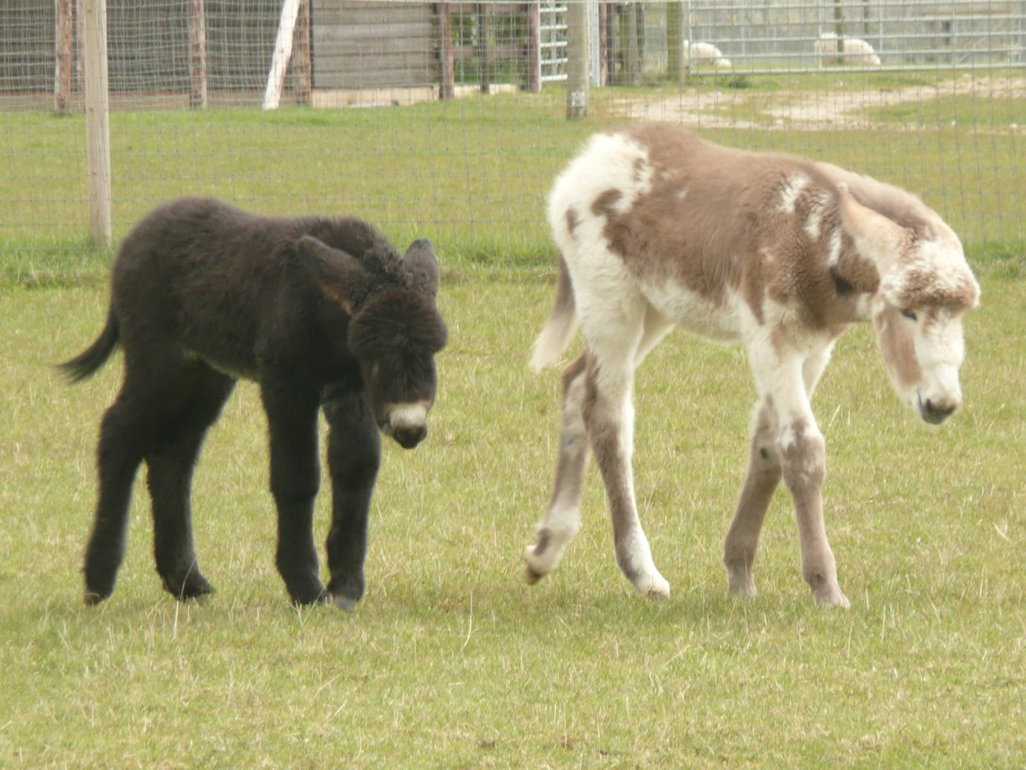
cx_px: 513
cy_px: 385
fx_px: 12449
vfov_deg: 3.5
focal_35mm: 420
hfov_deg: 4.7
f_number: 4.9
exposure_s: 1/100
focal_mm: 46
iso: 100
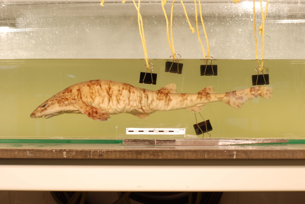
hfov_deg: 27.0
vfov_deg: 18.2
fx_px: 636
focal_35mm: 75
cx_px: 152
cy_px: 102
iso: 100
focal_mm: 50
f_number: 9
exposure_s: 1/2
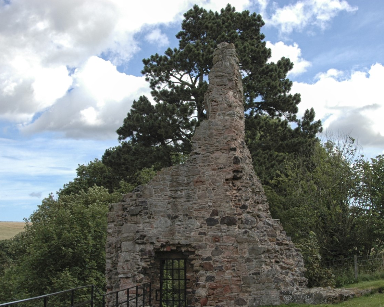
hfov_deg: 35.3
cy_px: 182
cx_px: 209
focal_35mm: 53
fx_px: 602
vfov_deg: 28.6
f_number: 9
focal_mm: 26
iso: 200
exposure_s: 1/320
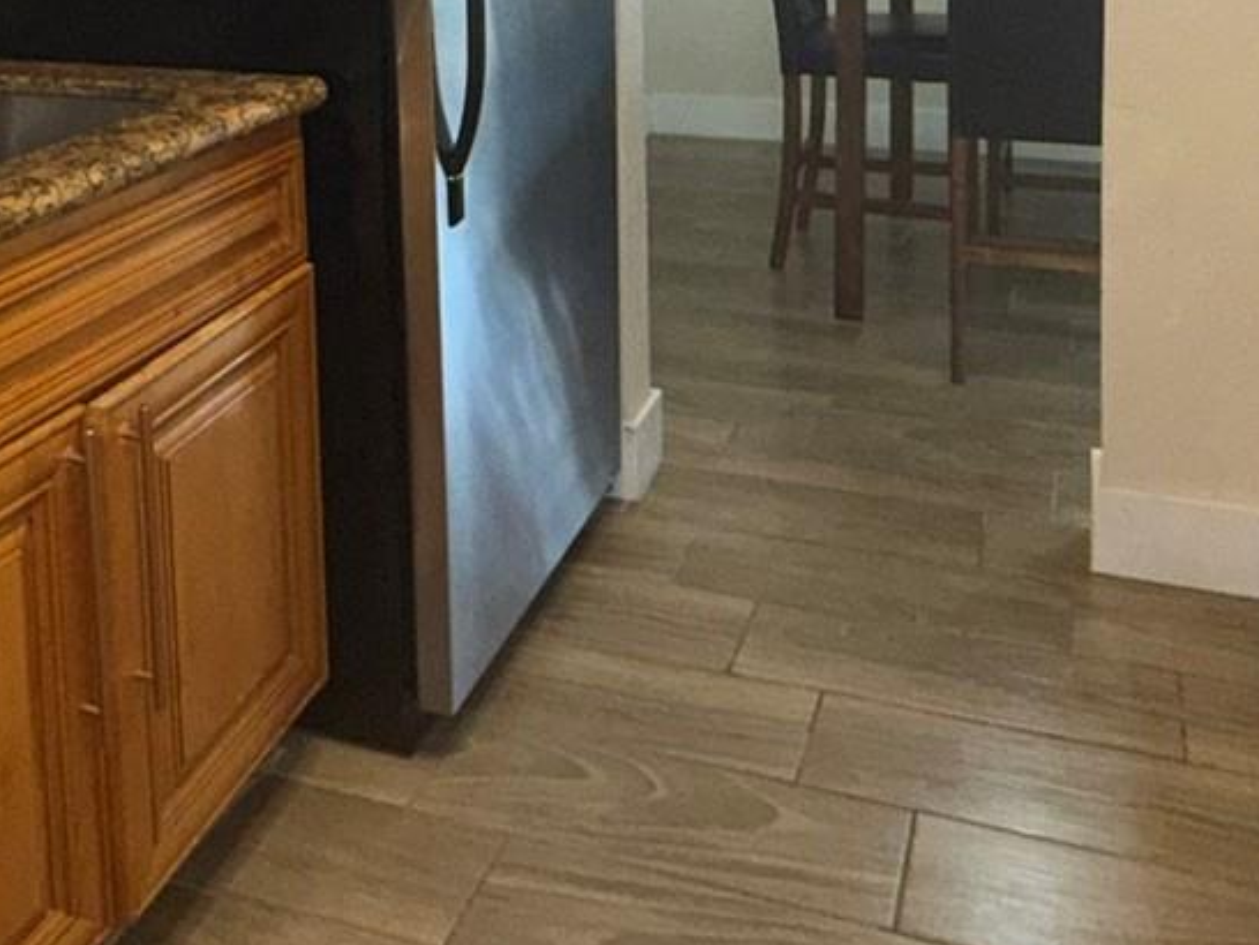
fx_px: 1492
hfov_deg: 45.6
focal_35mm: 41
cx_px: 546
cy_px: -41
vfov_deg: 31.9
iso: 100
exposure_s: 1/60
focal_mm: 2.22
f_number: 2.2
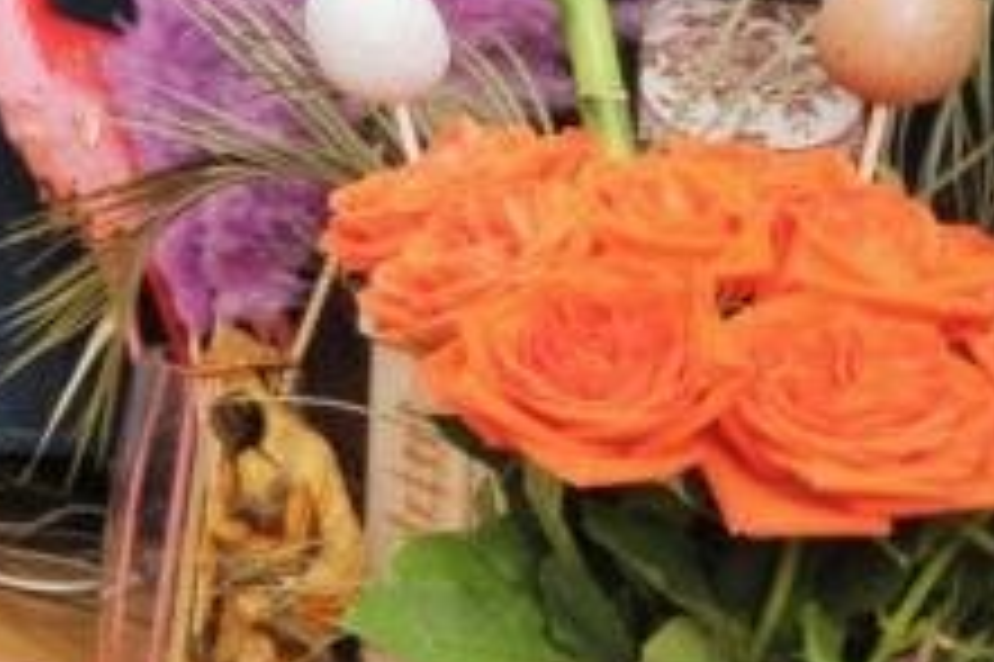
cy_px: -263
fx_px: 2105
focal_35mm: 76
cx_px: -1295
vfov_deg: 16.6
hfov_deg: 15.8
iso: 200
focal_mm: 11
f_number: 5
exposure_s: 1/60
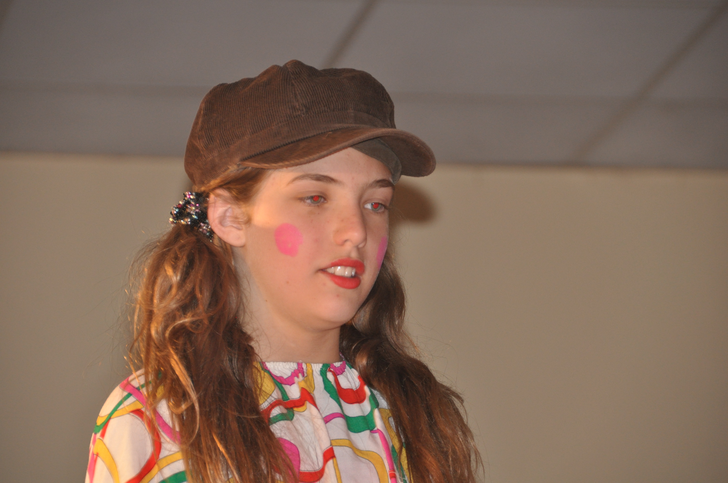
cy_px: 242
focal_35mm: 255
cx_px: 364
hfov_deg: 8.1
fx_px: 5150
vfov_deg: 5.4
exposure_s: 1/30
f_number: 5.6
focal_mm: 170
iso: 800
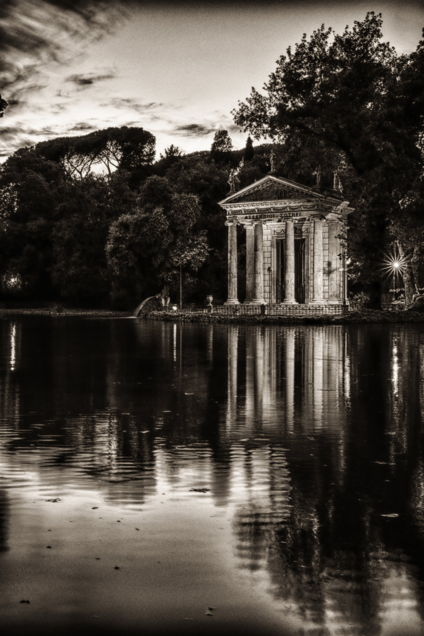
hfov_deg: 31.9
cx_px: 212
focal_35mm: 42
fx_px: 742
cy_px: 318
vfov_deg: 46.4
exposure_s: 2.5
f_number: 11
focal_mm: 28.3
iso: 200
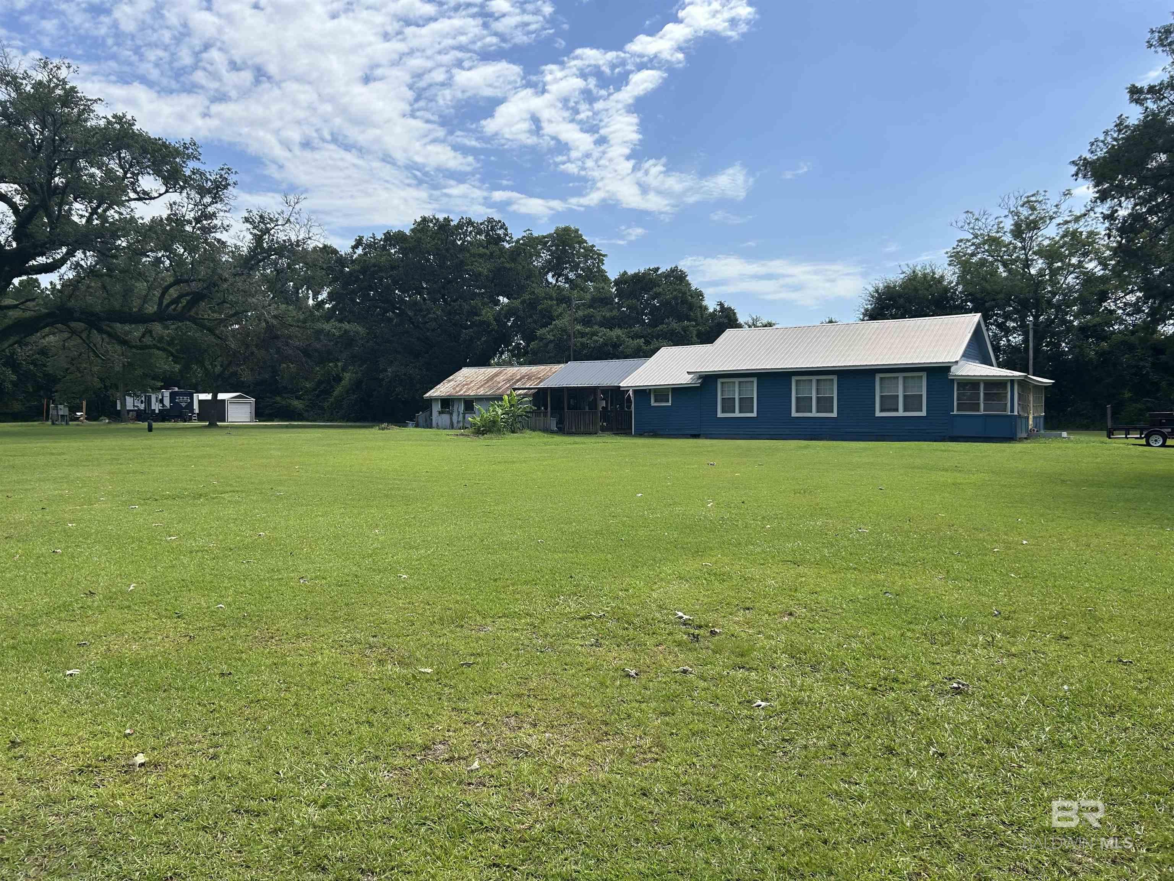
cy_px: 440
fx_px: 882
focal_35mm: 26
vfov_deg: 53.1
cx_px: 587
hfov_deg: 67.3
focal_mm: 5.7
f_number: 1.5
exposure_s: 1/5076
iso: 50
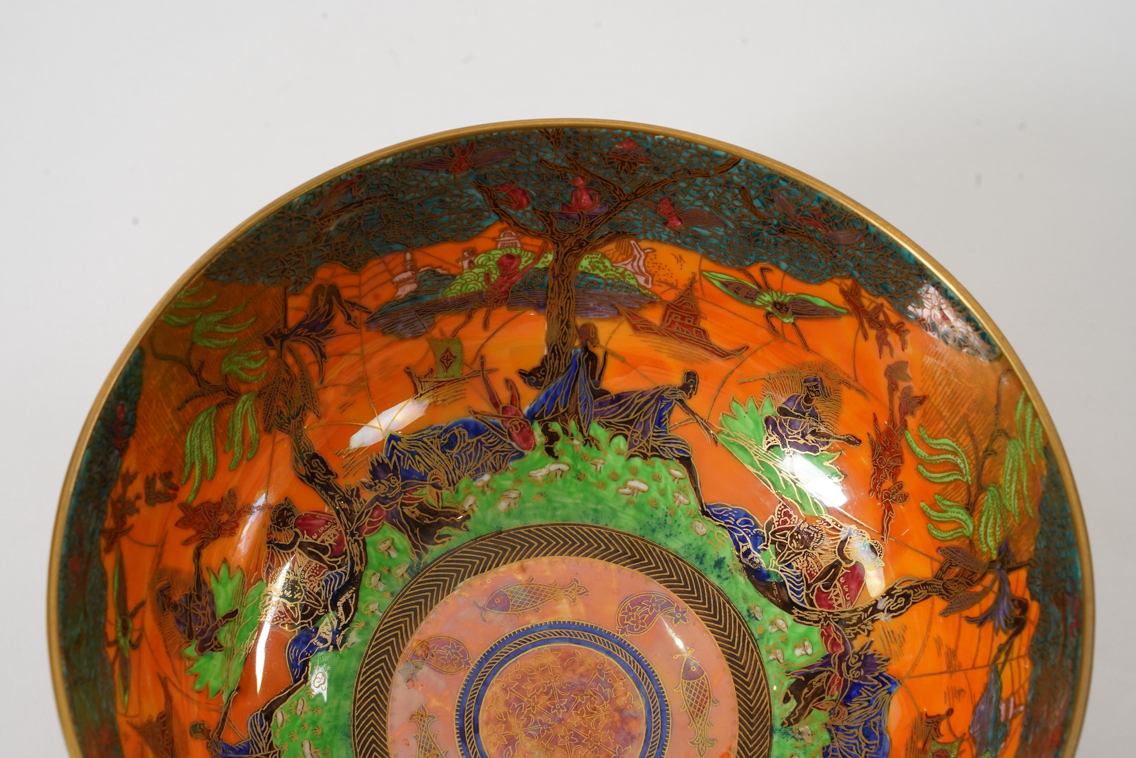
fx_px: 3313
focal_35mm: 105
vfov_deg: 13.0
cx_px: 568
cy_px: 379
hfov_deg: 19.5
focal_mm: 105
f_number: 13
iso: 1250
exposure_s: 1/125
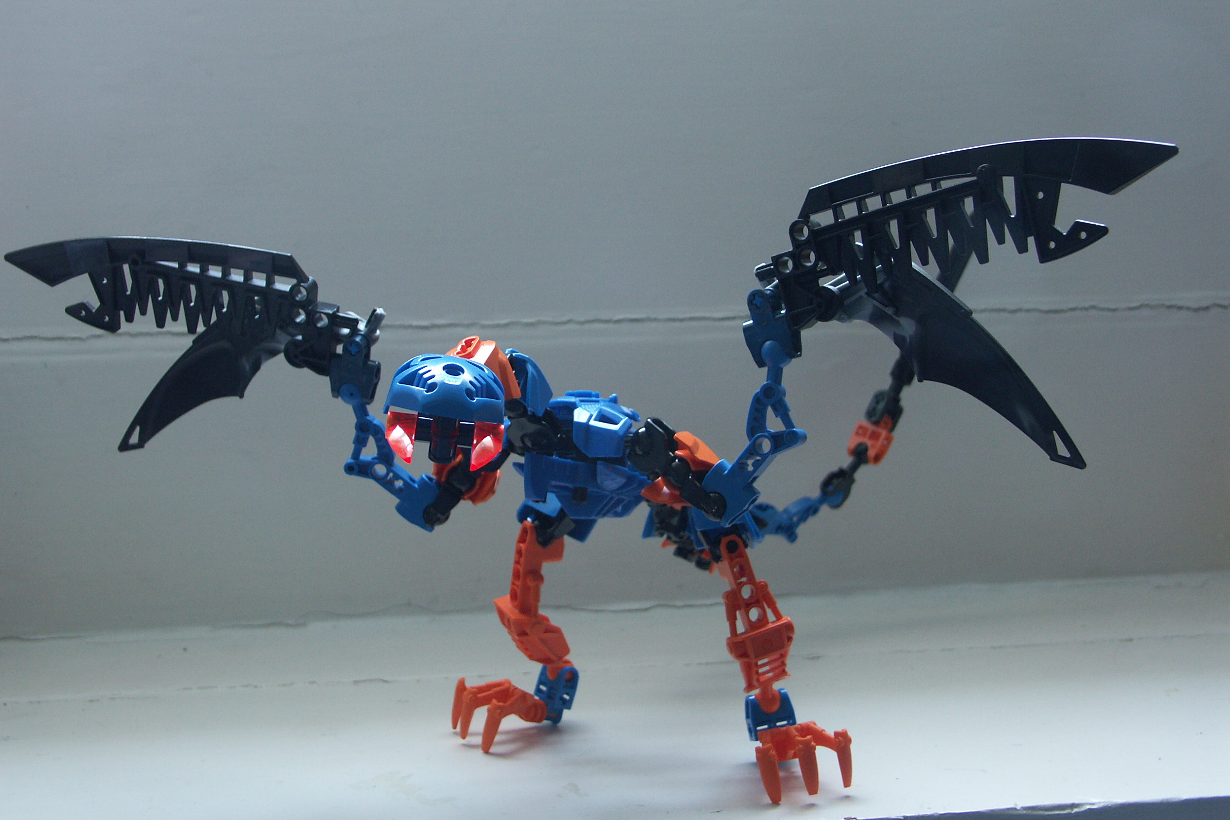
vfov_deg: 33.4
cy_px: 386
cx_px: 610
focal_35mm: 40
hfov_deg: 48.5
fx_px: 1367
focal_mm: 9.93
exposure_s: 1/20
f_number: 2.8
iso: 100
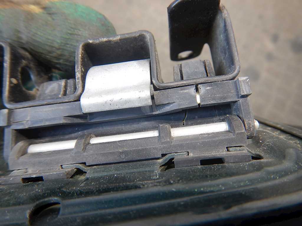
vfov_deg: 56.8
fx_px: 209
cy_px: 113
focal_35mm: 24
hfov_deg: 71.6
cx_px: 151
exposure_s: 1/30
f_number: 2.8
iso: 180
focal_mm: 4.3
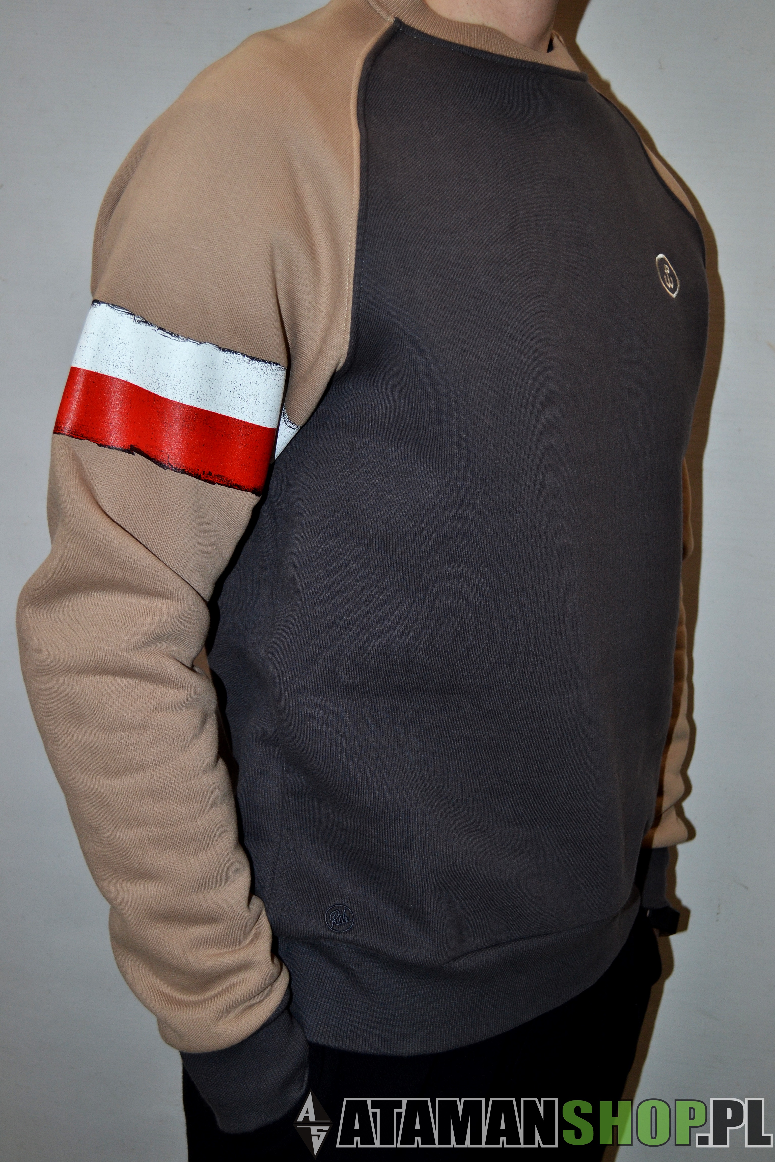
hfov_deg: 30.8
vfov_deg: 45.0
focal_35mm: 44
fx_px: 1405
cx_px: 388
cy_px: 581
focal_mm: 29
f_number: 4.5
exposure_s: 1/60
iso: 400
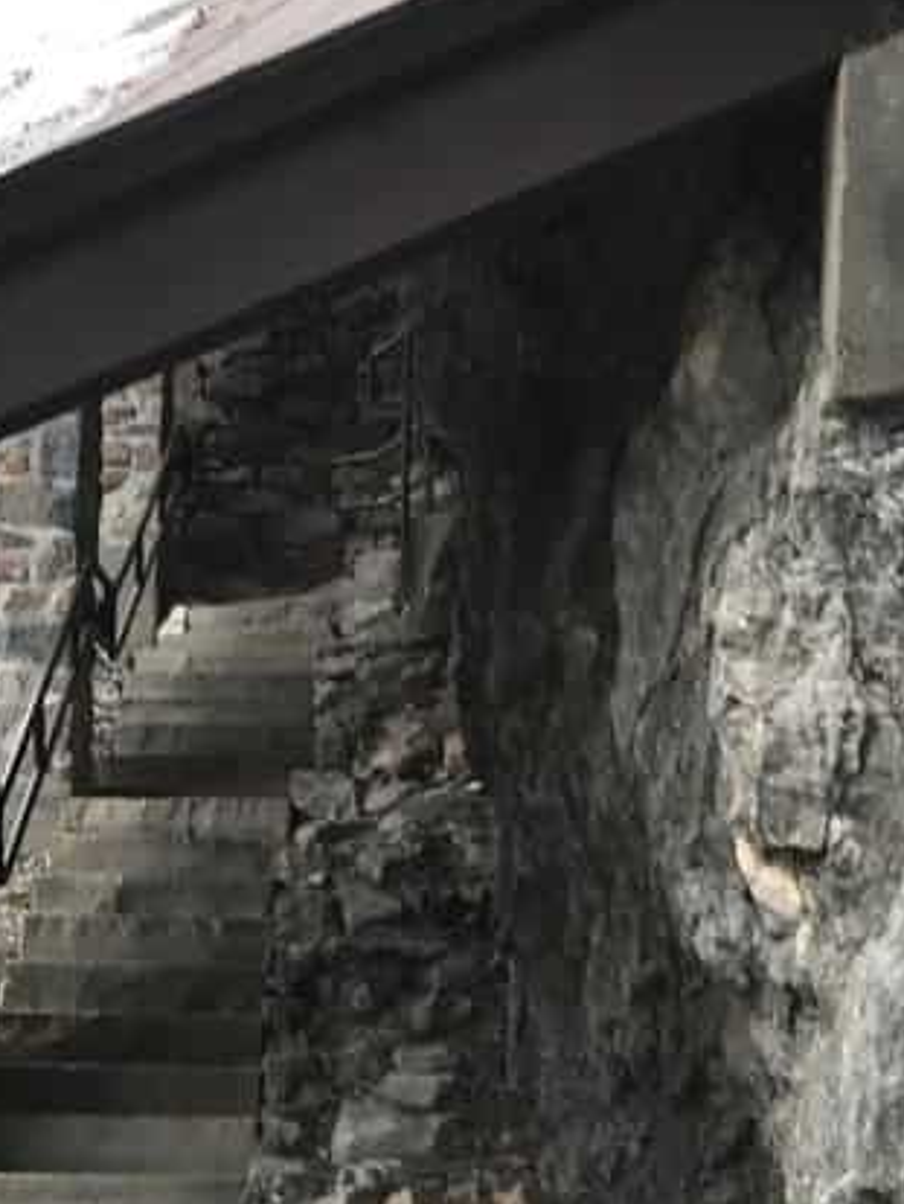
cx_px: -47
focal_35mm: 76
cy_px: 967
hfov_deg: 18.8
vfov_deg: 25.2
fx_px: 2644
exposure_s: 1/60
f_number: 1.8
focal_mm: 4
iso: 32
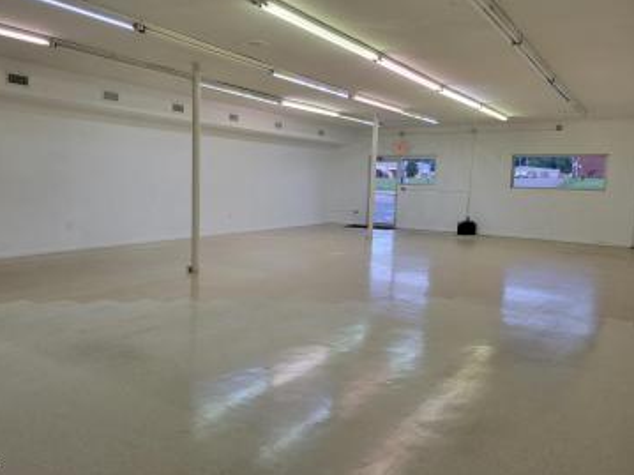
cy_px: 222
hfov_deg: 61.6
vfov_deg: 48.2
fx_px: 531
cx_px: 288
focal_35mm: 29
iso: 100
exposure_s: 1/120
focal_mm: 5.4
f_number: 1.8
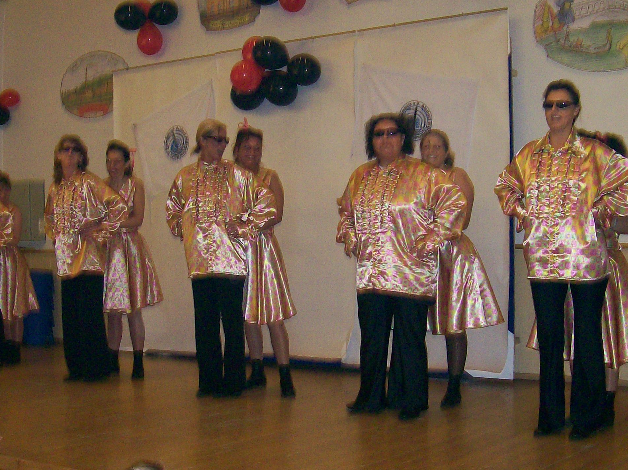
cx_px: 259
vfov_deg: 27.0
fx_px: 979
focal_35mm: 54
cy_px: 246
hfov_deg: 35.5
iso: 160
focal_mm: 6
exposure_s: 1/64
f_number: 2.7
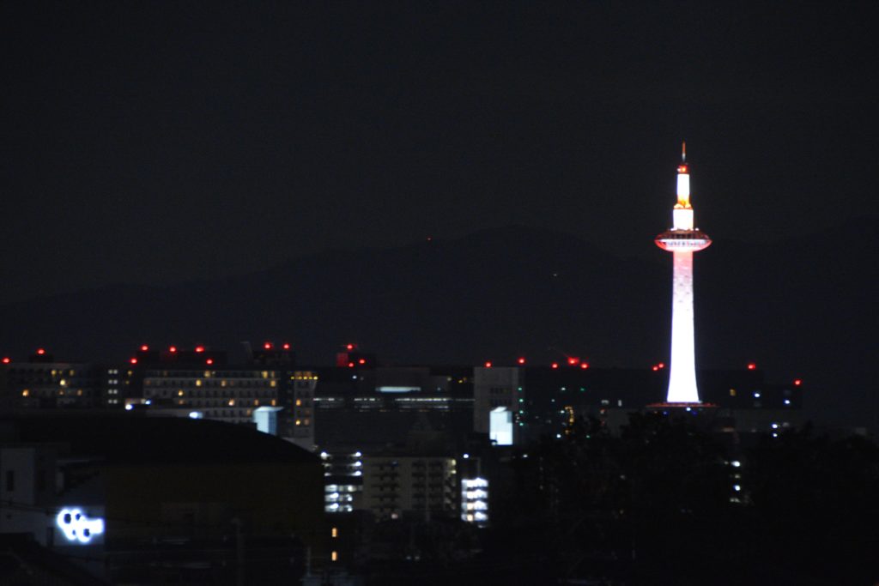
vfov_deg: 5.0
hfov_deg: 7.4
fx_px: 6776
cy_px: 293
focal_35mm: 278
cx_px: 440
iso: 3200
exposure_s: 1/5
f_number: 6.3
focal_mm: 185
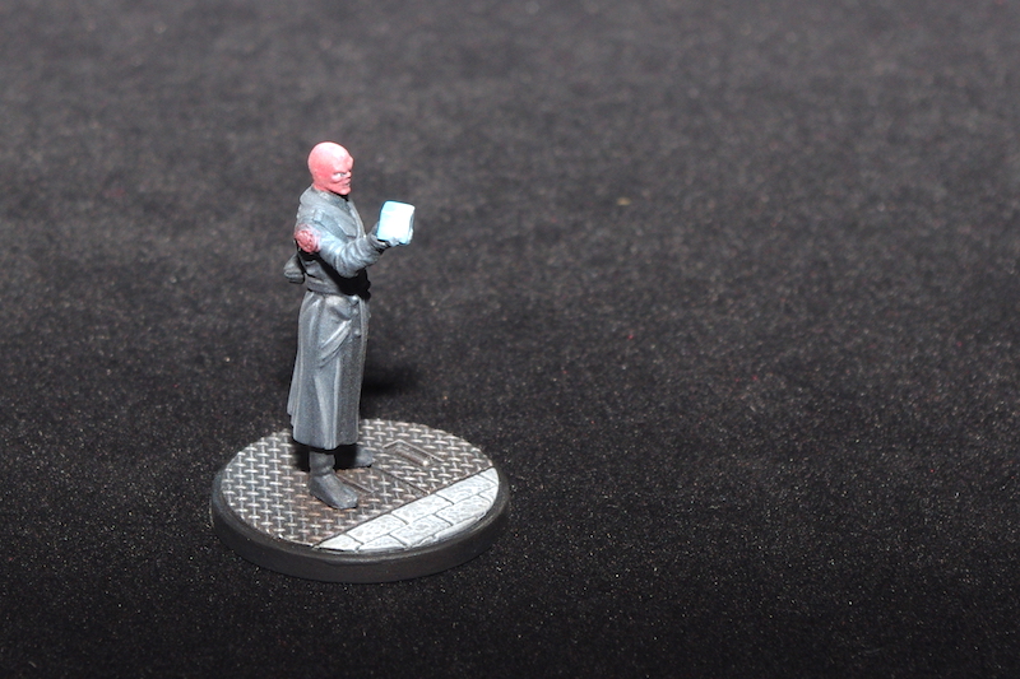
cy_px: 340
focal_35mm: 82
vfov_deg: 16.6
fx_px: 2323
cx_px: 510
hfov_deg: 24.8
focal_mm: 55
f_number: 8
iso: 400
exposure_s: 1/40
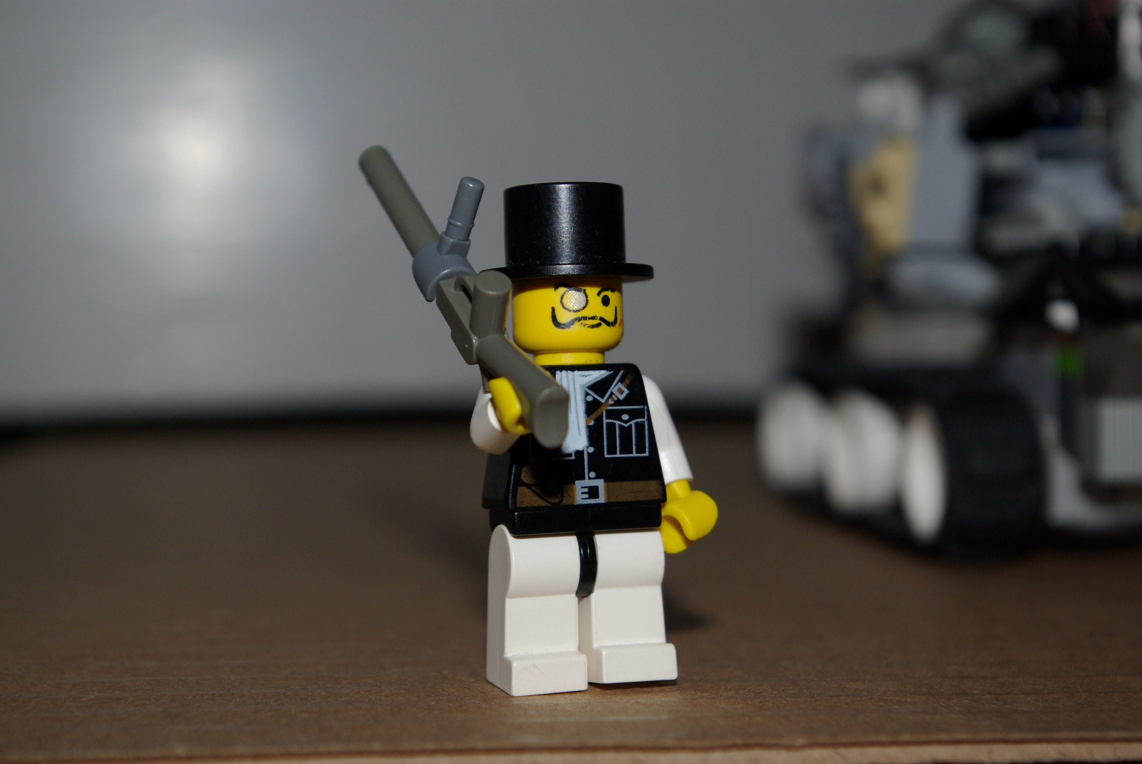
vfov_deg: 21.1
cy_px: 382
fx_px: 2049
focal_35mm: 64
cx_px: 571
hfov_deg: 31.2
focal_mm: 43
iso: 400
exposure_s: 1/60
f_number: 8
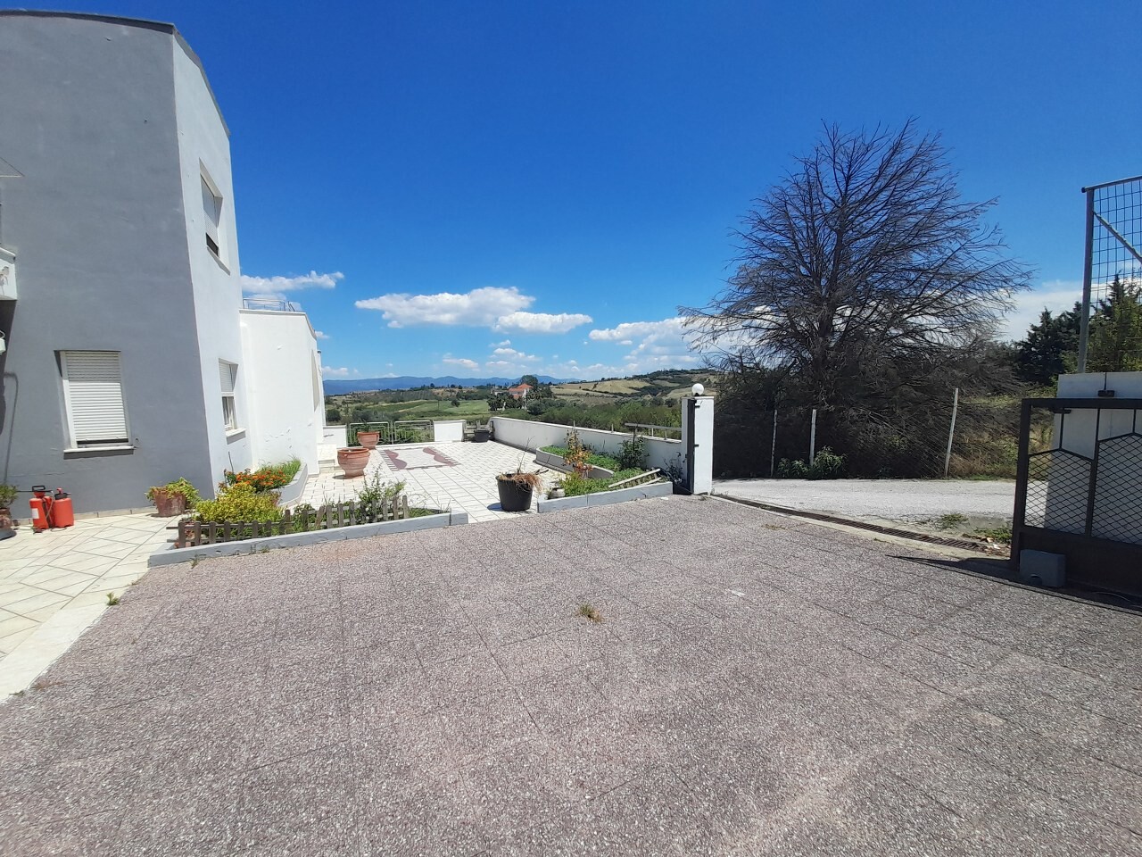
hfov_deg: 106.2
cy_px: 428
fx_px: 429
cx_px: 571
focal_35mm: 13
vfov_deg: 89.9
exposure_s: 1/1418
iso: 40
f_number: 2.2
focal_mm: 1.42
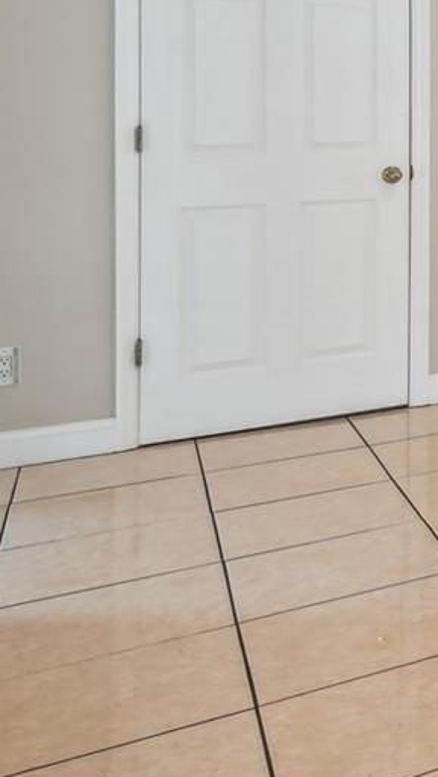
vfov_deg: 39.9
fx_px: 1011
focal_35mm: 49
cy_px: 124
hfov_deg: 15.4
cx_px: 1018
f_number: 7.1
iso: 100
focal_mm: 10
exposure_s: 1/10
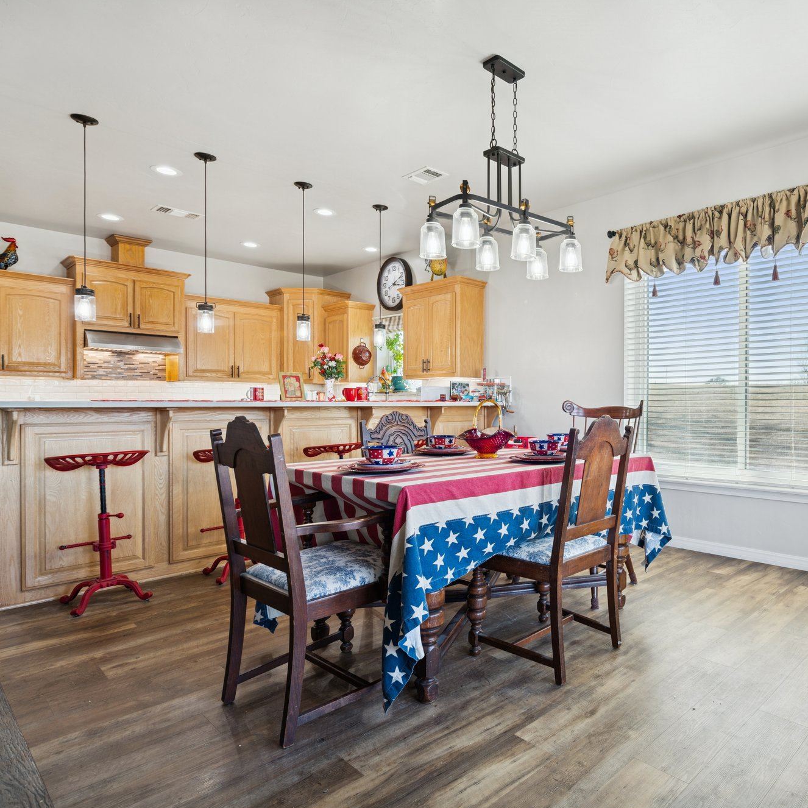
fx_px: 555
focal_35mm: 21
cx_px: 575
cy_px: 411
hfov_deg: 68.8
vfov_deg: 72.1
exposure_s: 1/20
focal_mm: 16
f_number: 7.1
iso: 200
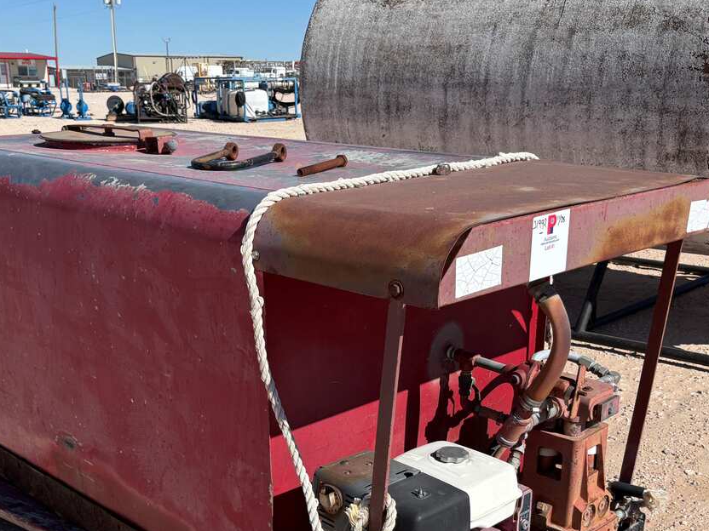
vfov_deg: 31.6
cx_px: 336
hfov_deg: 42.1
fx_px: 922
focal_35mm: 45
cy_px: 401
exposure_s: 1/4608
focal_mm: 5.96
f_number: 1.6
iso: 50
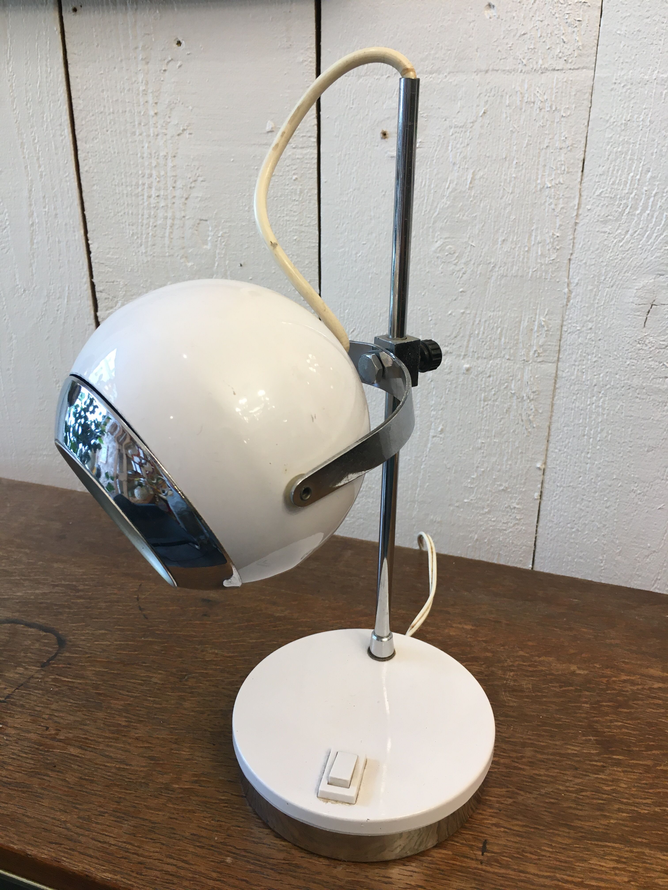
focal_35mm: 29
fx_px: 746
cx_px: 334
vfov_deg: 61.7
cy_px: 445
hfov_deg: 48.2
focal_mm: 4.15
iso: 40
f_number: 2.2
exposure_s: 1/33
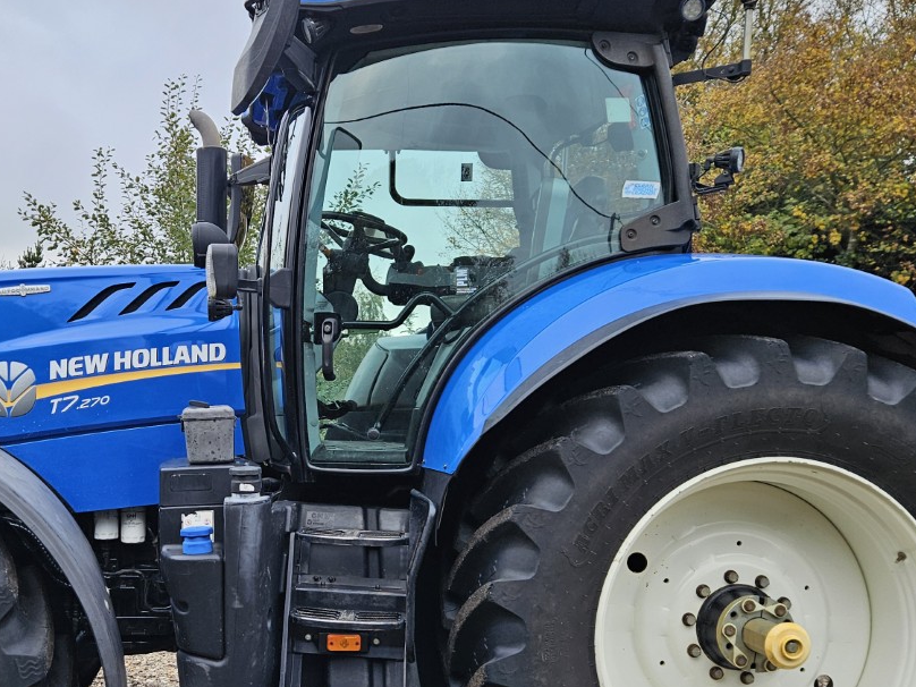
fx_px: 1085
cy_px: 426
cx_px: 280
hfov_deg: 44.9
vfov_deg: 35.0
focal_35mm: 41
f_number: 1.8
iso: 40
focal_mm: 5.4
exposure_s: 1/180
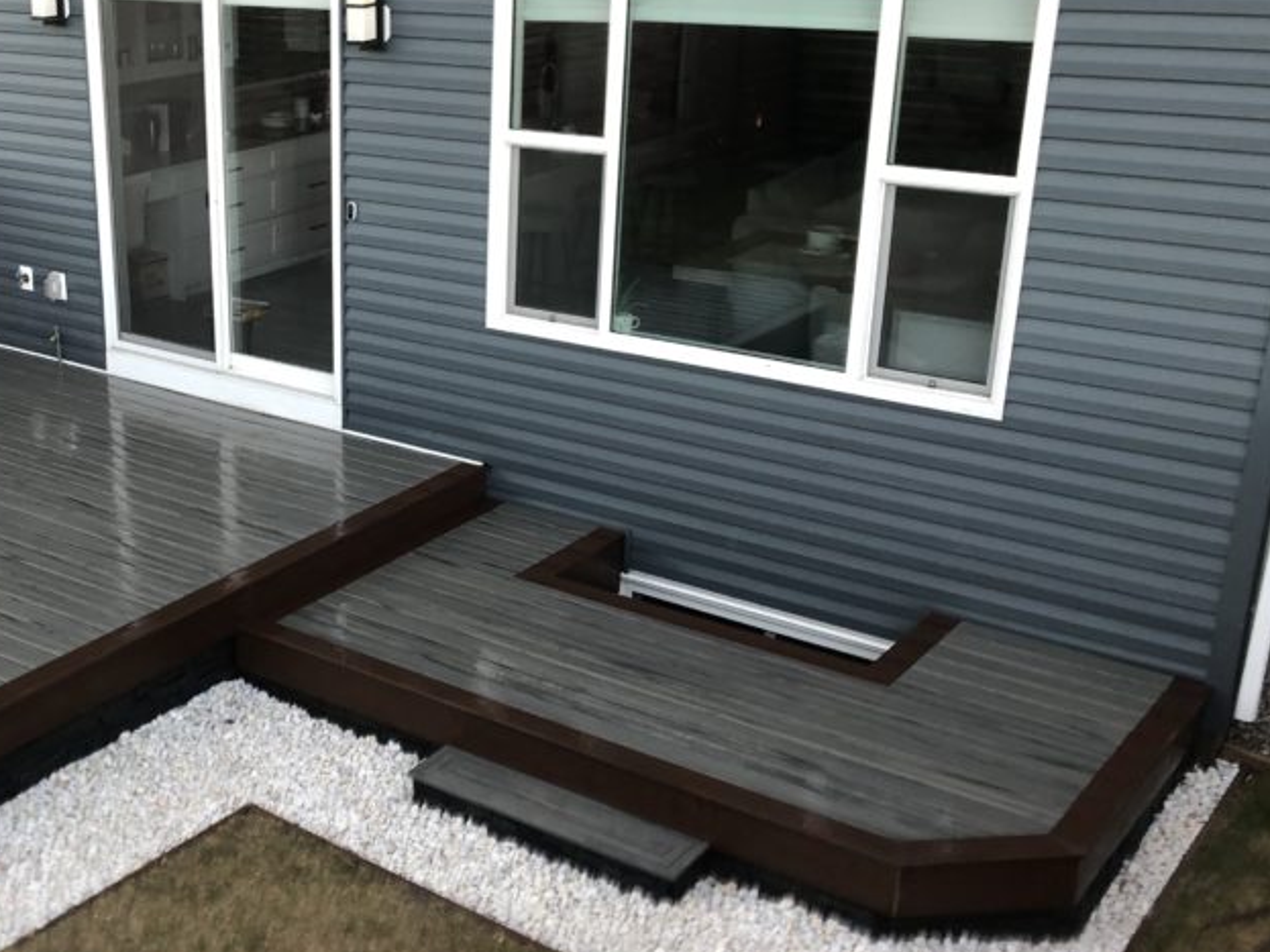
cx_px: 232
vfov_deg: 31.5
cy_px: 461
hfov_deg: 39.4
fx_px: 1687
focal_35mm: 46
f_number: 1.8
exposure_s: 1/40
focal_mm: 3.99
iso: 25
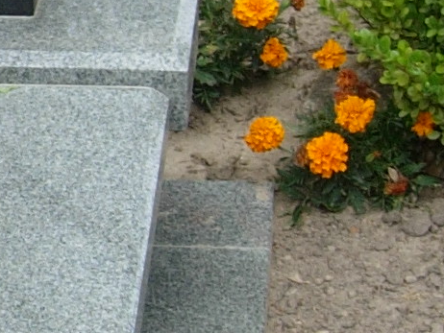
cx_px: -380
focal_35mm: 213
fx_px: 2733
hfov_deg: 8.9
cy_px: 191
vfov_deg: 7.0
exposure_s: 1/724
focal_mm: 7.8
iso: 64
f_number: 2.8
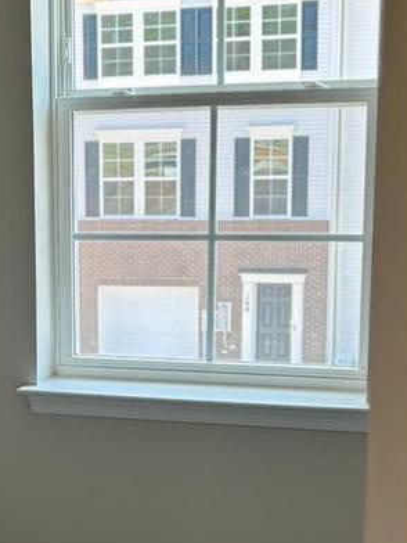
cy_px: 497
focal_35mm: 102
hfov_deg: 13.9
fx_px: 1599
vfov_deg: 18.9
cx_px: -127
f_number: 1.6
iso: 50
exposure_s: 1/164
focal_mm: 5.96
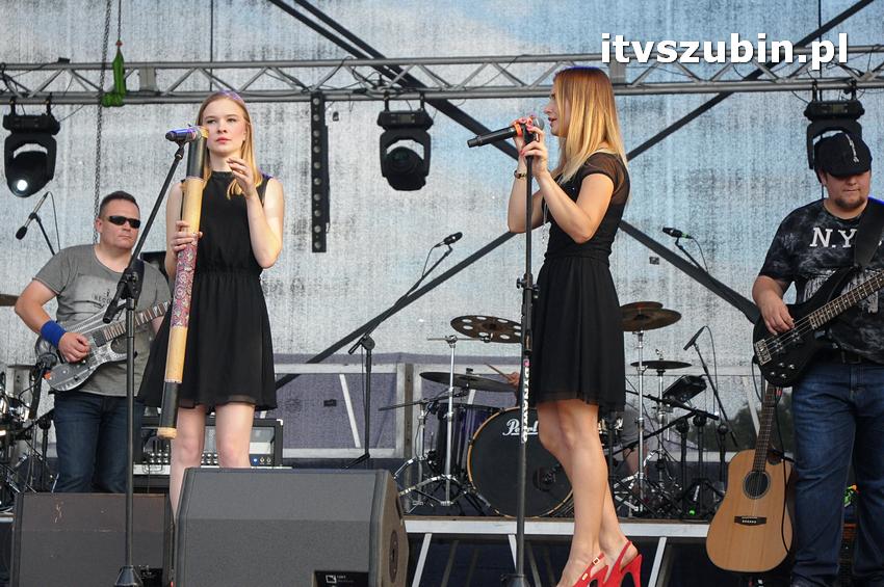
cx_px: 442
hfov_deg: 21.9
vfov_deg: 14.7
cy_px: 294
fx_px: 2281
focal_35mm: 93
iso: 1250
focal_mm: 62
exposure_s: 1/500
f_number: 5.6
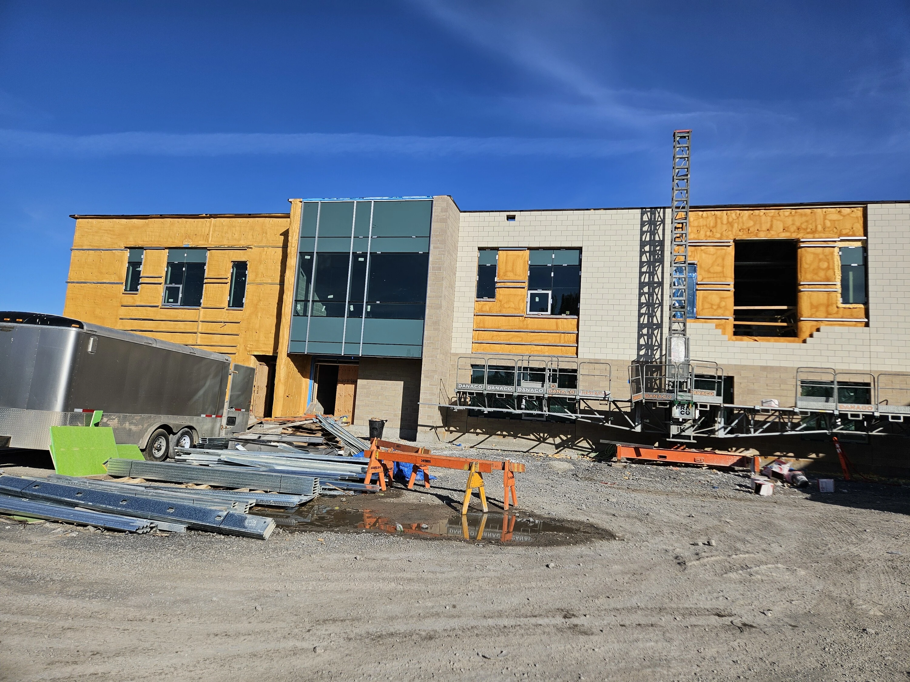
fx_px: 605
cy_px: 341
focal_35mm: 23
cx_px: 455
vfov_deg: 58.9
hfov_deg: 73.9
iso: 25
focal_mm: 5.4
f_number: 1.8
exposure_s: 1/3531
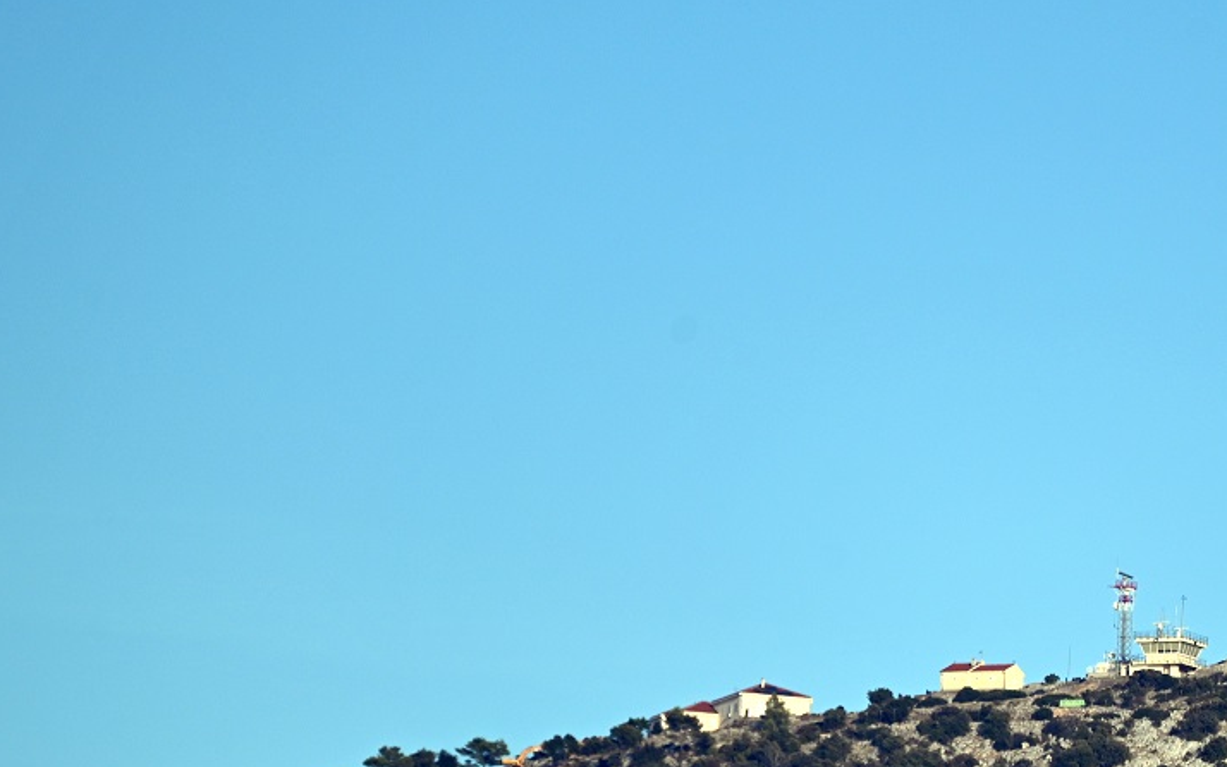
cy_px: 625
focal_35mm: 557
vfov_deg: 2.4
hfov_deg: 3.8
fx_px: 18623
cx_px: 1016
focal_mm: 300
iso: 220
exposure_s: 1/1000
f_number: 5.6
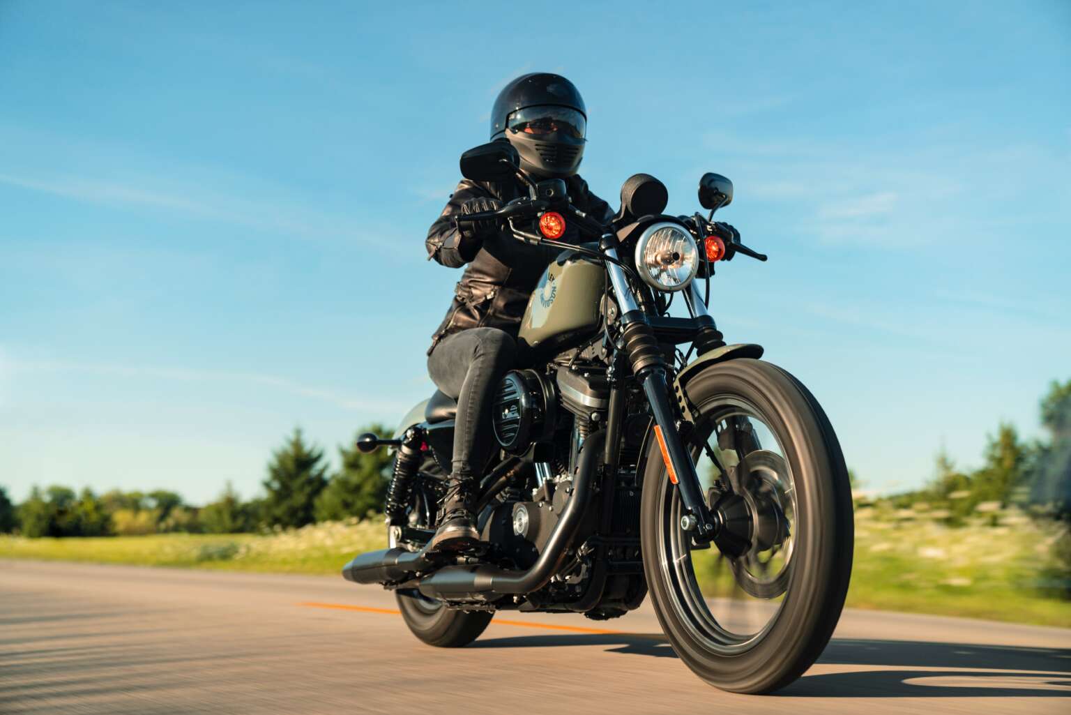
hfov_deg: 37.5
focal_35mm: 53
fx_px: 1577
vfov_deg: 25.5
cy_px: 358
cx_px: 536
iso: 320
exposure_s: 1/125
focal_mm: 53
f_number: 3.2
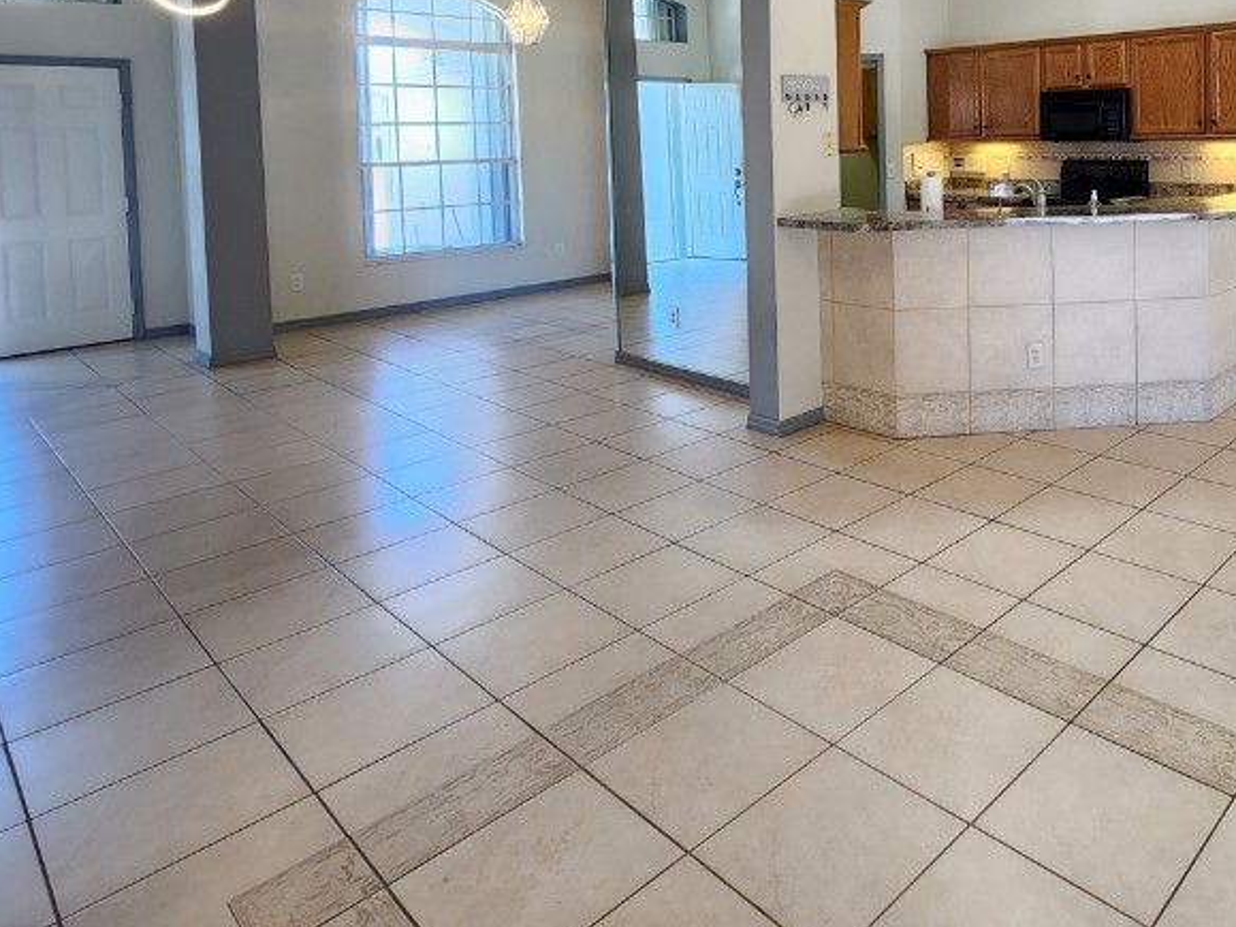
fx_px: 821
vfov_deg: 54.0
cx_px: 954
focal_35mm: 23
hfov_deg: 68.2
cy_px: 158
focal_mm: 2.2
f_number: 2.2
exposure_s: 1/60
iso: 250
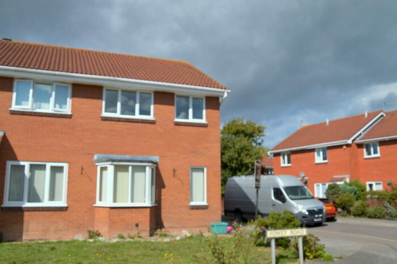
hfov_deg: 57.2
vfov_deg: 39.9
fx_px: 364
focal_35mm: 33
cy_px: 132
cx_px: 198
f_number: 8
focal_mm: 22
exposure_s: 1/250
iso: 100
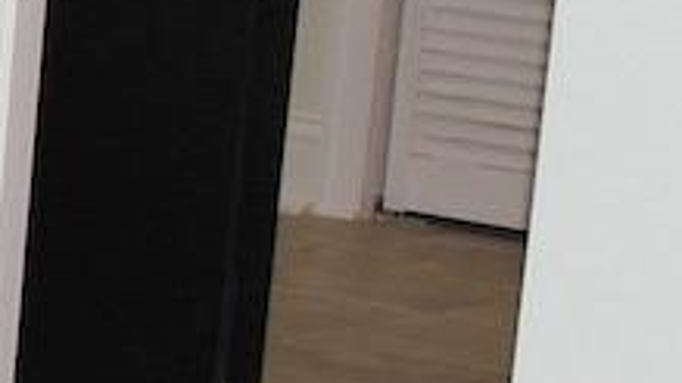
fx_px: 4537
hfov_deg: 7.6
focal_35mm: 251
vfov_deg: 4.8
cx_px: -1289
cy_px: 201
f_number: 5.6
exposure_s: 1/40
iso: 400
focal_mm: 20
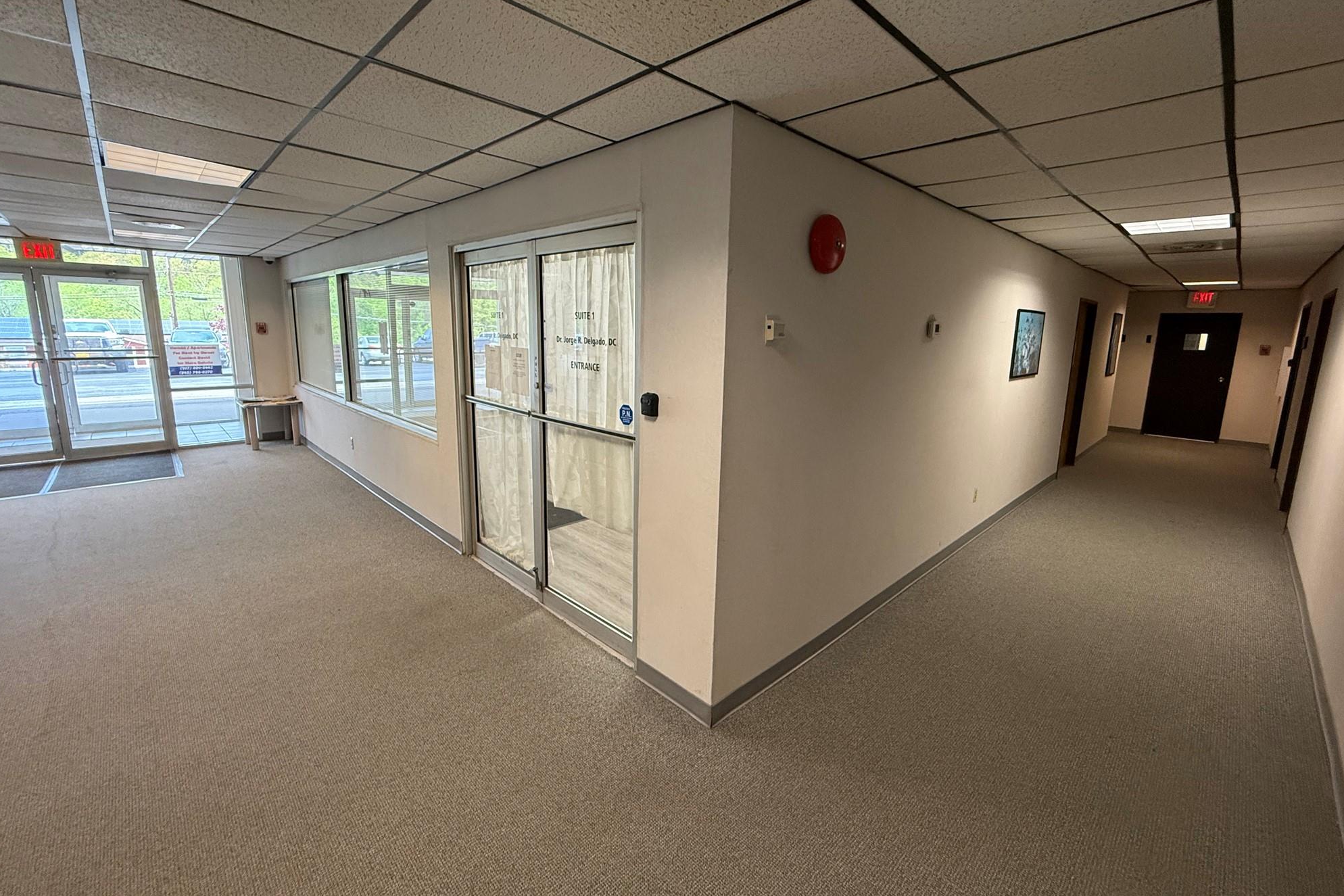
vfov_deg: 77.2
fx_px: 560
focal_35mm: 15
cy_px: 421
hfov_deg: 100.4
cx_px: 686
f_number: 2.2
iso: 320
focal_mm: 2.22
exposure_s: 1/120
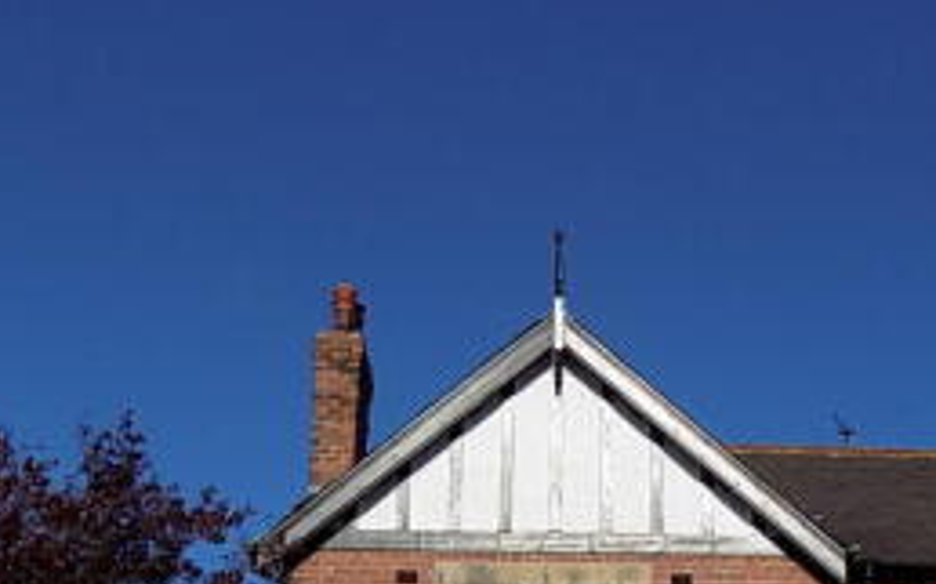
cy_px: 782
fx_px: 1402
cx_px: 677
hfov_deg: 36.2
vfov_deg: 21.1
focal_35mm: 55
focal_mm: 4
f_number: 9.9
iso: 80
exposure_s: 1/200
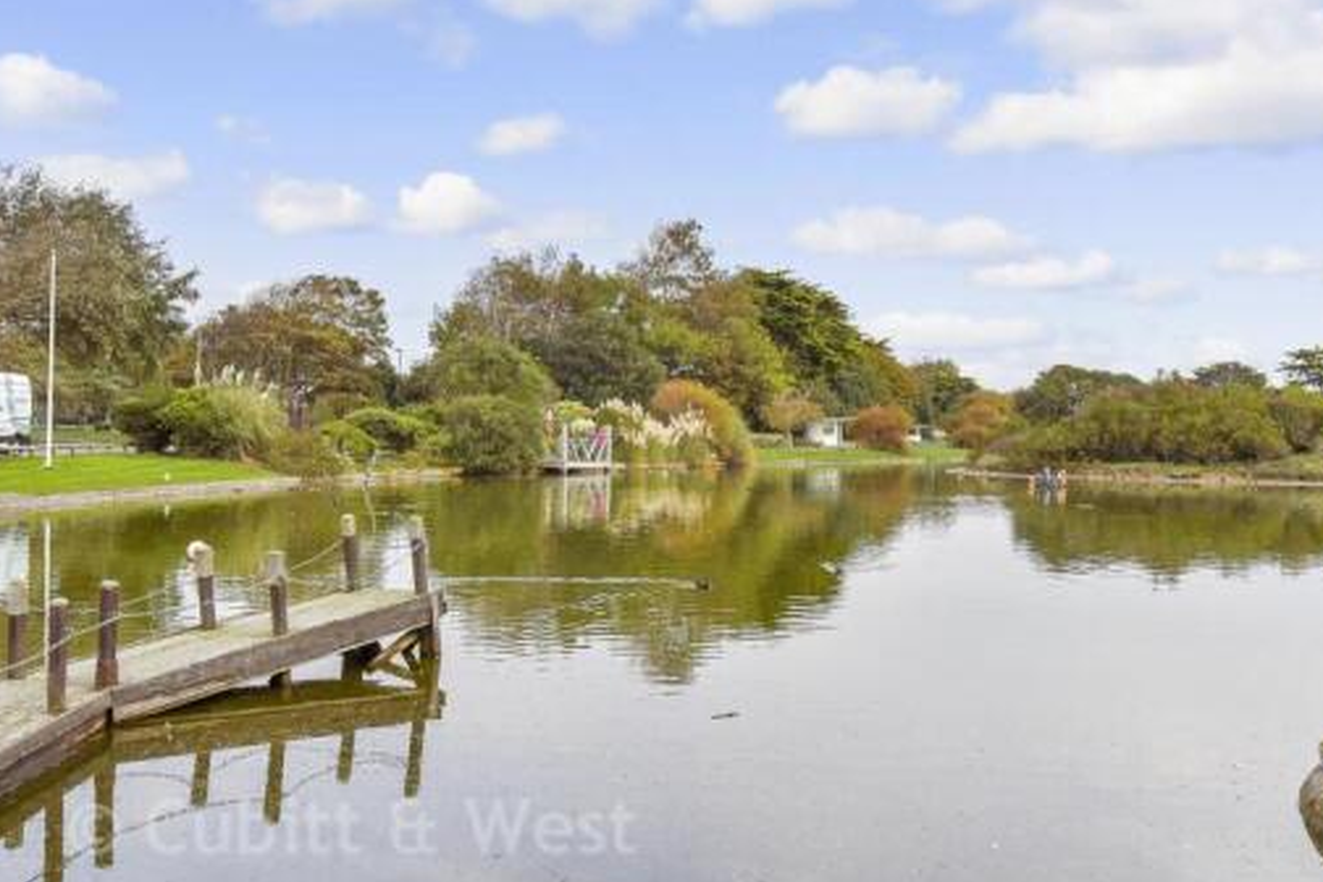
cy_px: 434
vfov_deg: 34.2
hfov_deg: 49.5
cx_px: 626
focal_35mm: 39
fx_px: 1433
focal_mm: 20
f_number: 10
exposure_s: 1/500
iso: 500
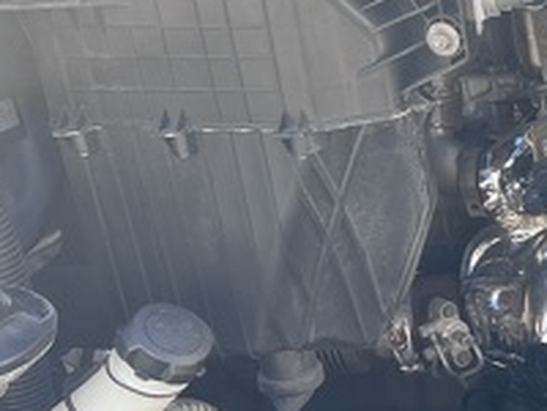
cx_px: 810
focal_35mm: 78
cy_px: 249
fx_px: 1233
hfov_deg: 21.3
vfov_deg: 18.9
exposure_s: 1/448
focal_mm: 5.7
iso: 50
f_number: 1.5
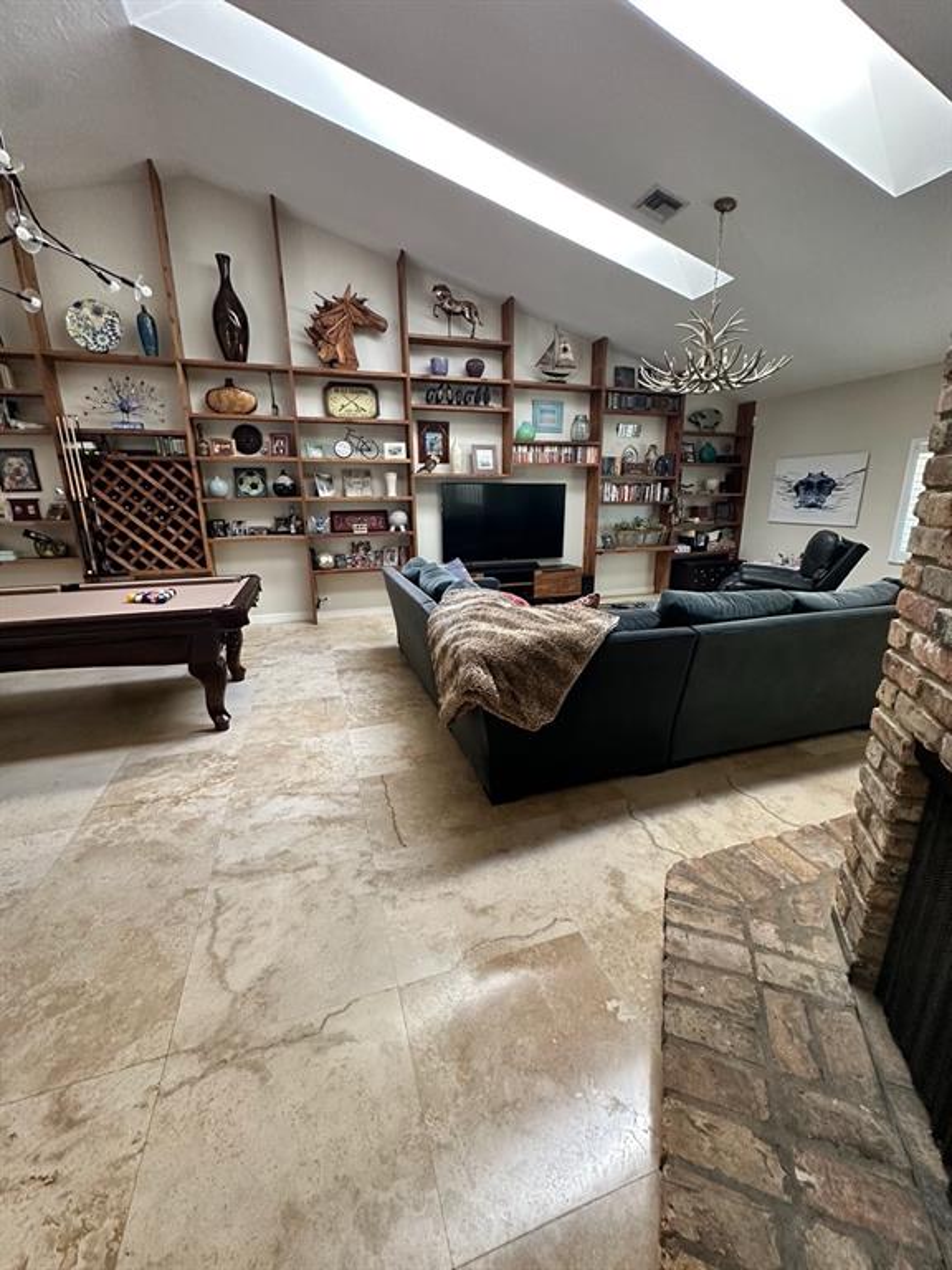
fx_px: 513
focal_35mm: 14
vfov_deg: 102.1
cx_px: 476
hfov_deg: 85.7
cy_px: 635
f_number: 2.2
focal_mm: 2.22
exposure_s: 1/60
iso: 400
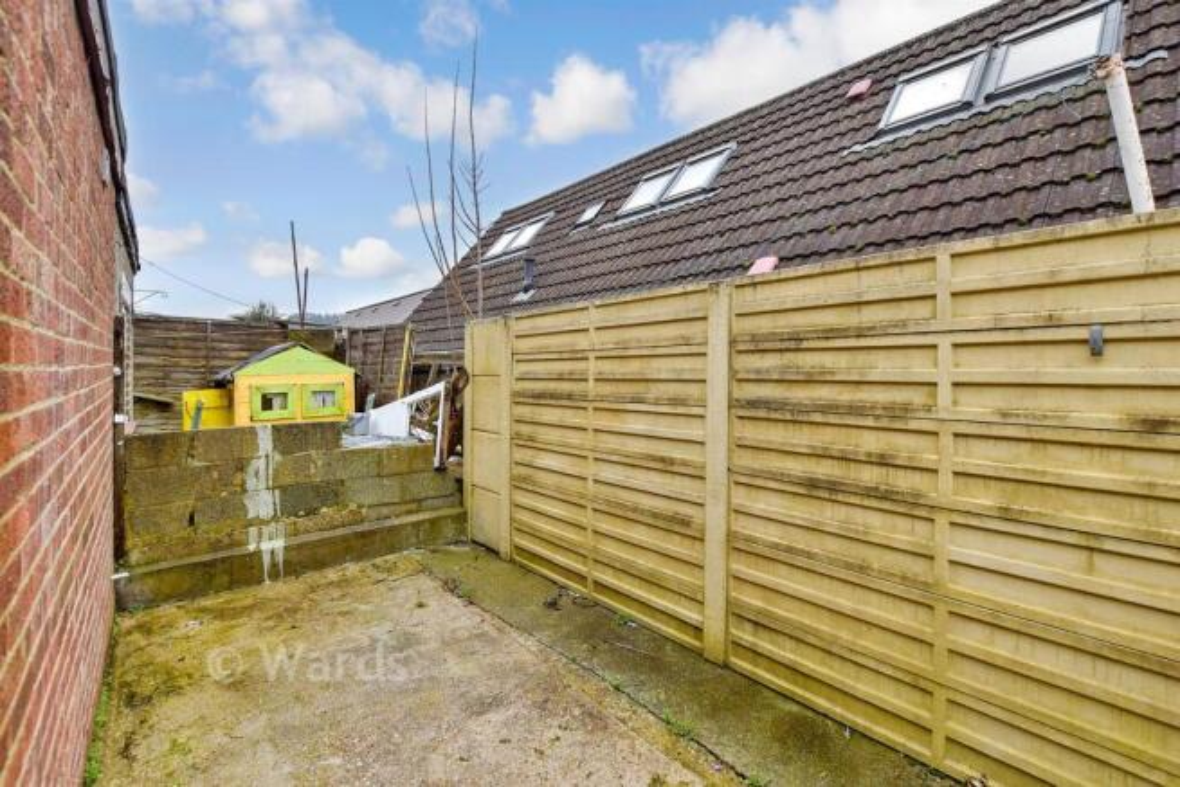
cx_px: 590
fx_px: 492
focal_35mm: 15
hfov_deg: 100.4
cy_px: 394
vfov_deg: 77.4
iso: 160
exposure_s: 1/80
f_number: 6.3
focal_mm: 10
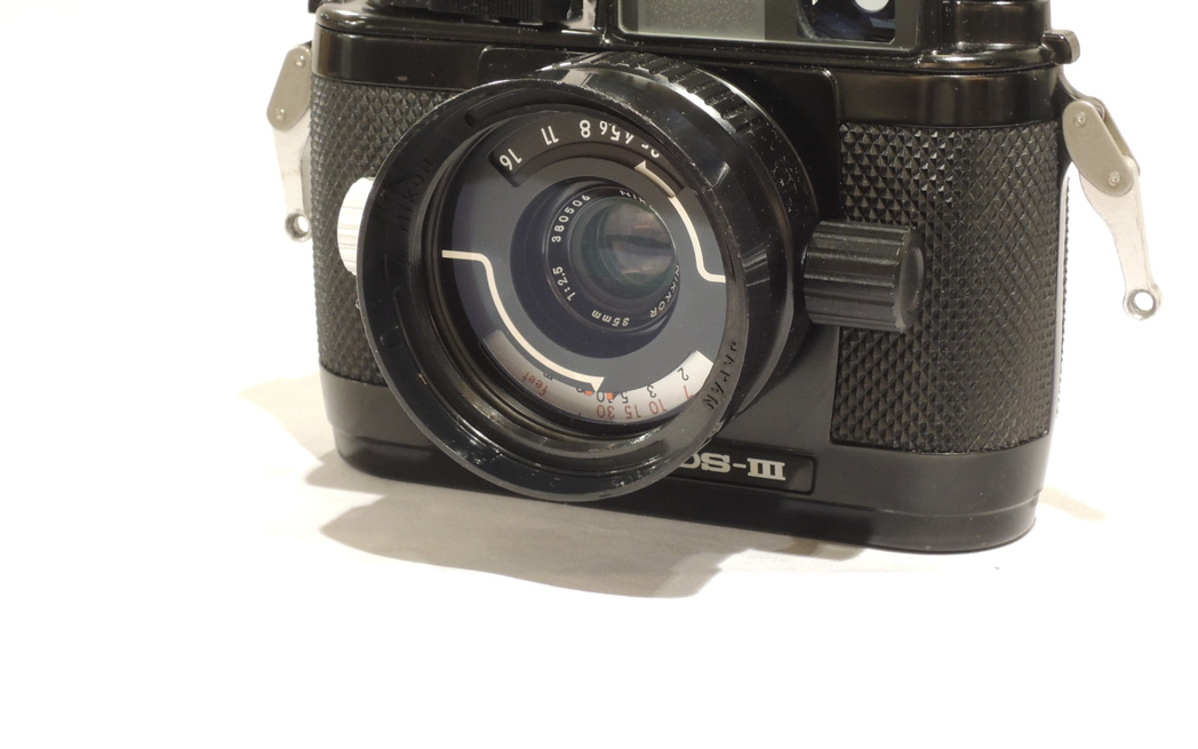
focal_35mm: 85
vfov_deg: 15.3
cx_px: 657
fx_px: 2775
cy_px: 238
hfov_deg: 24.3
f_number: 4.5
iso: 400
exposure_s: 1/40
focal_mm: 12.5
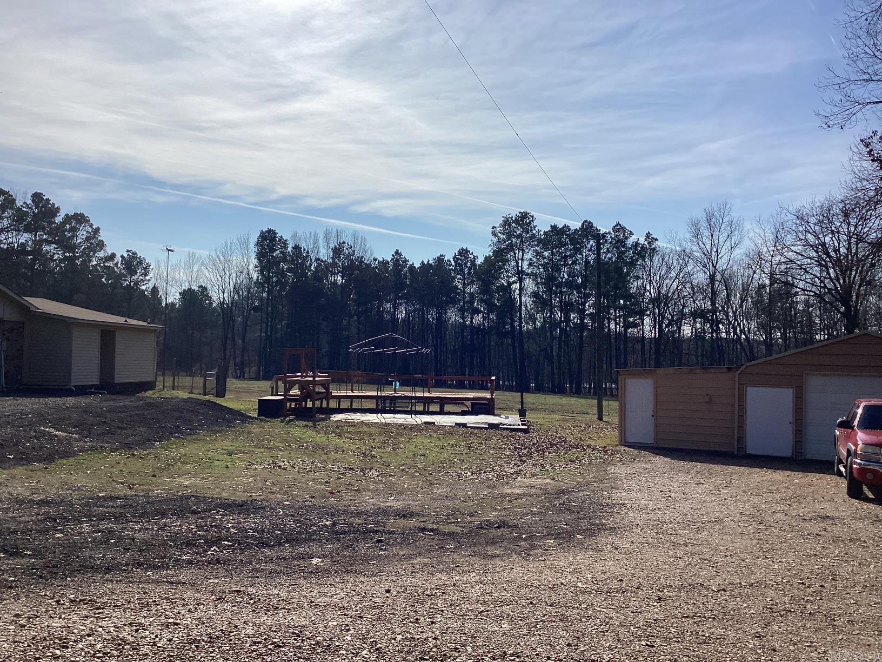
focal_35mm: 31
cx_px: 441
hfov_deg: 58.4
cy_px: 331
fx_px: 790
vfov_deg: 45.4
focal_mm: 3.3
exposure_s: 1/4808
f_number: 2.4
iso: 25
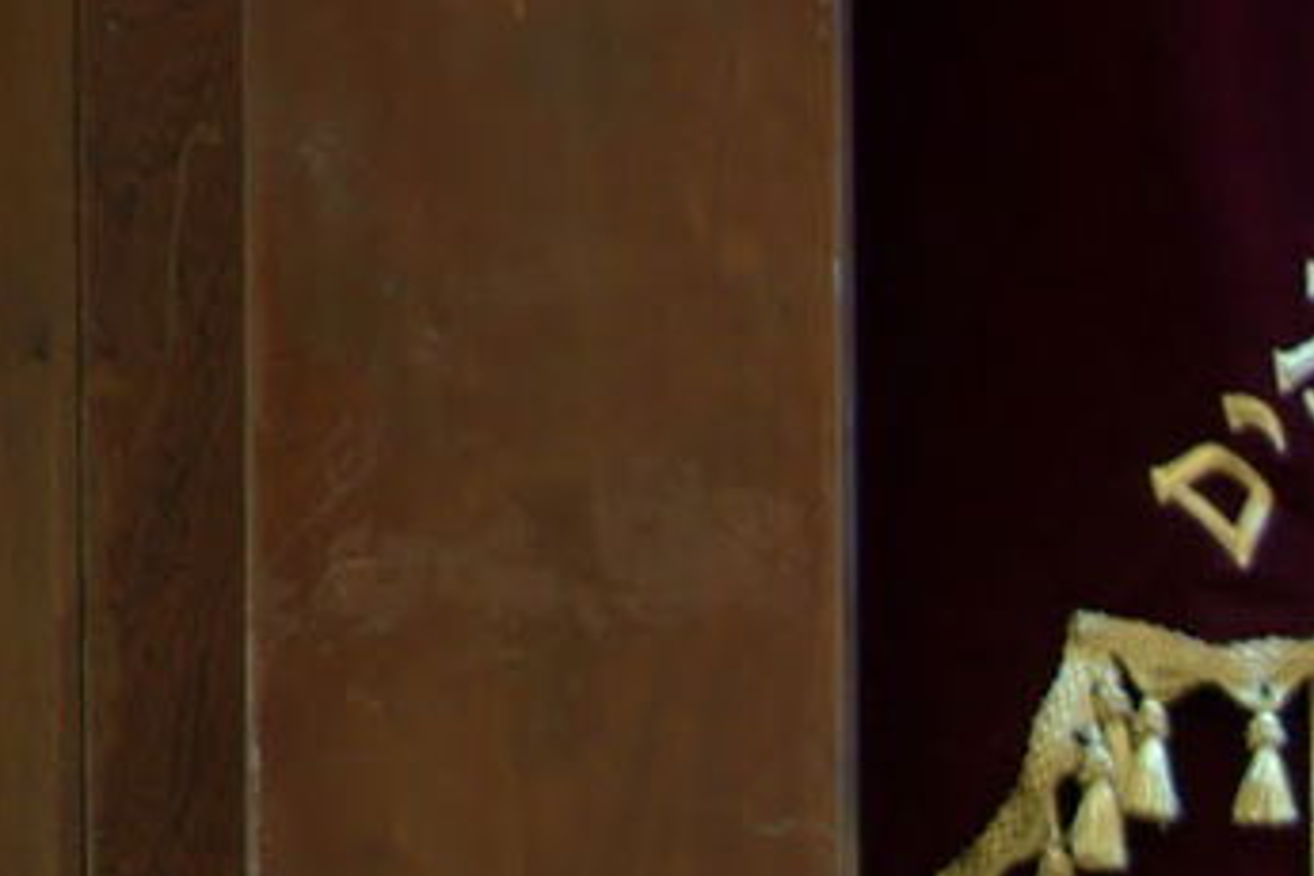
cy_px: 1687
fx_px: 29891
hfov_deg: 2.5
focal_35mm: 819
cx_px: 2586
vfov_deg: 1.7
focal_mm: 135
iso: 800
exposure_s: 1/40
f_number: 2.8
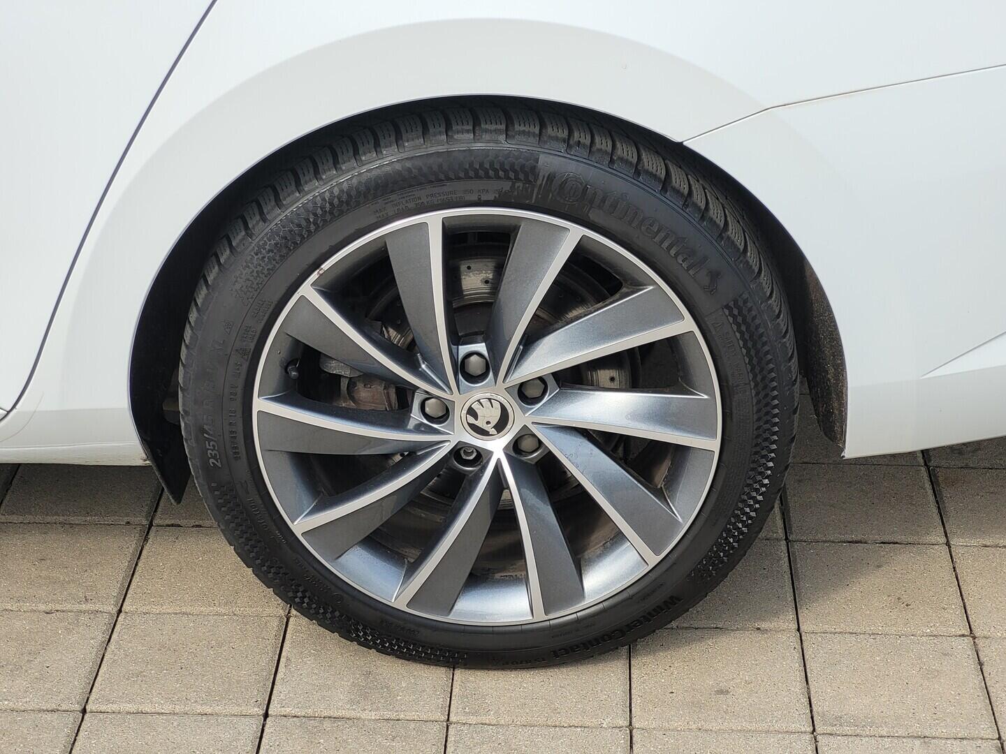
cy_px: 377
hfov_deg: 25.7
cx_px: 503
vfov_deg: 19.4
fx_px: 2209
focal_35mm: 76
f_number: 2.4
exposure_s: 1/519
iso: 25
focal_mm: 7.12
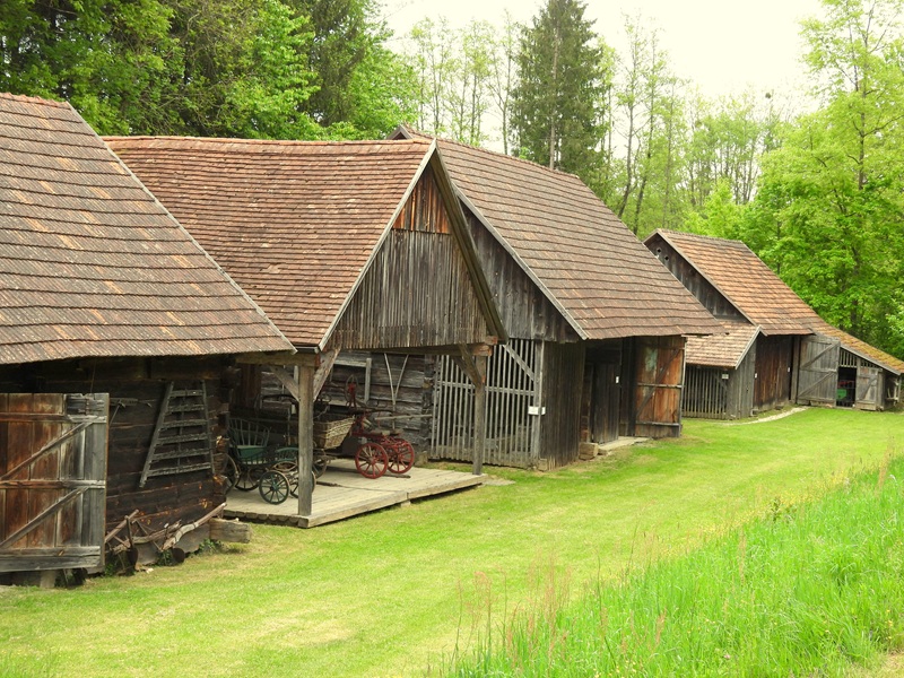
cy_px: 339
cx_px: 452
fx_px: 1567
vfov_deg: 24.4
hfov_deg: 32.2
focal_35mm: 60
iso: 100
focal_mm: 10.7
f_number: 3.5
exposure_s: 1/320
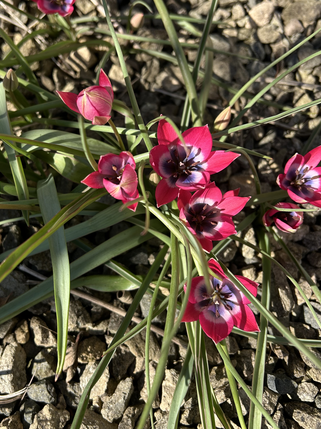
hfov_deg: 41.4
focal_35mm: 34
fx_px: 420
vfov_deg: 53.8
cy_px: 190
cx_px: 113
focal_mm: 5.7
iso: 50
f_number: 1.5
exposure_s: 1/1531
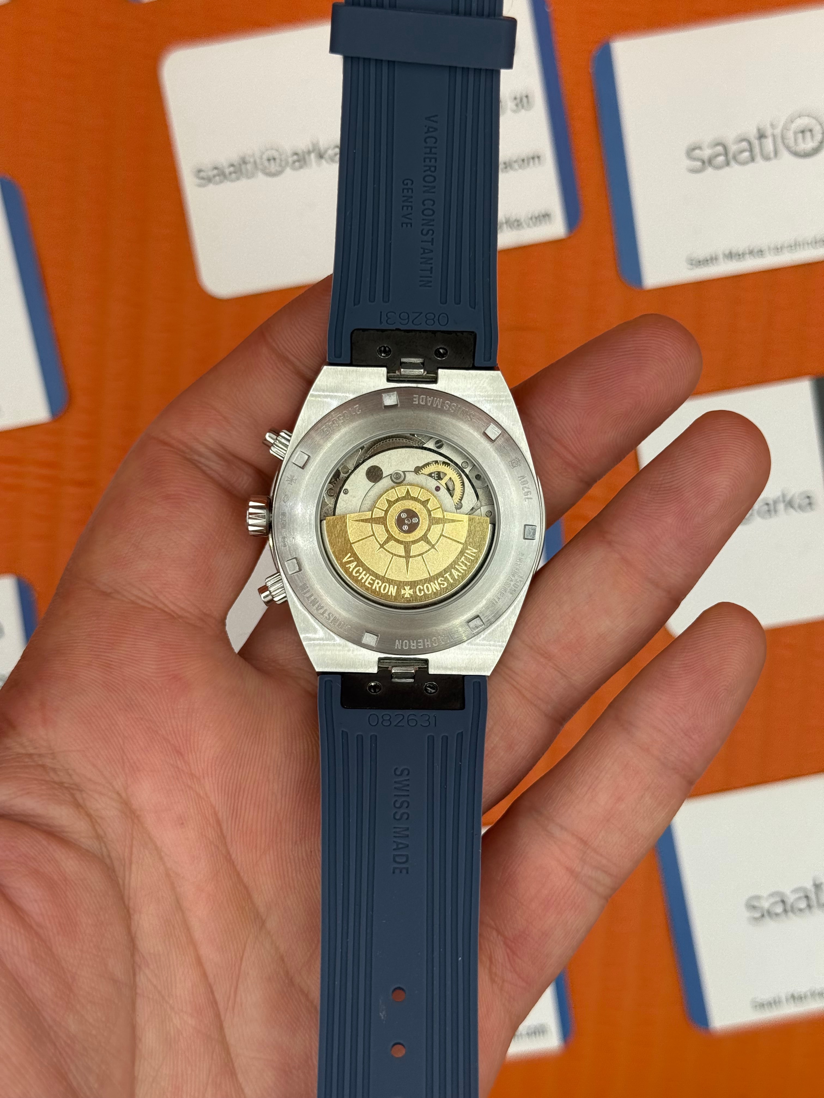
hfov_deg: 30.3
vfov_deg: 39.7
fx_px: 1523
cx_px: 412
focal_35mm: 48
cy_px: 549
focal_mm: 6.76
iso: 64
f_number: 1.78
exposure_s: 1/652
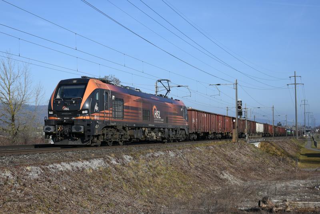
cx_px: 160
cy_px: 107
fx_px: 453
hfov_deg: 38.9
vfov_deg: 26.5
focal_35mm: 51
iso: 200
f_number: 5.6
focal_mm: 34
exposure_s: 1/1250
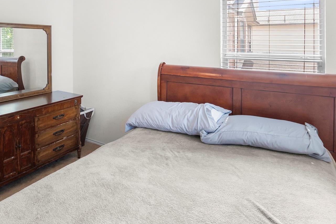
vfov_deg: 50.0
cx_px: 134
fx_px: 224
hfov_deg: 72.9
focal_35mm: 24
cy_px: 46
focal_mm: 10
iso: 100
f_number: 5.6
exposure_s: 2
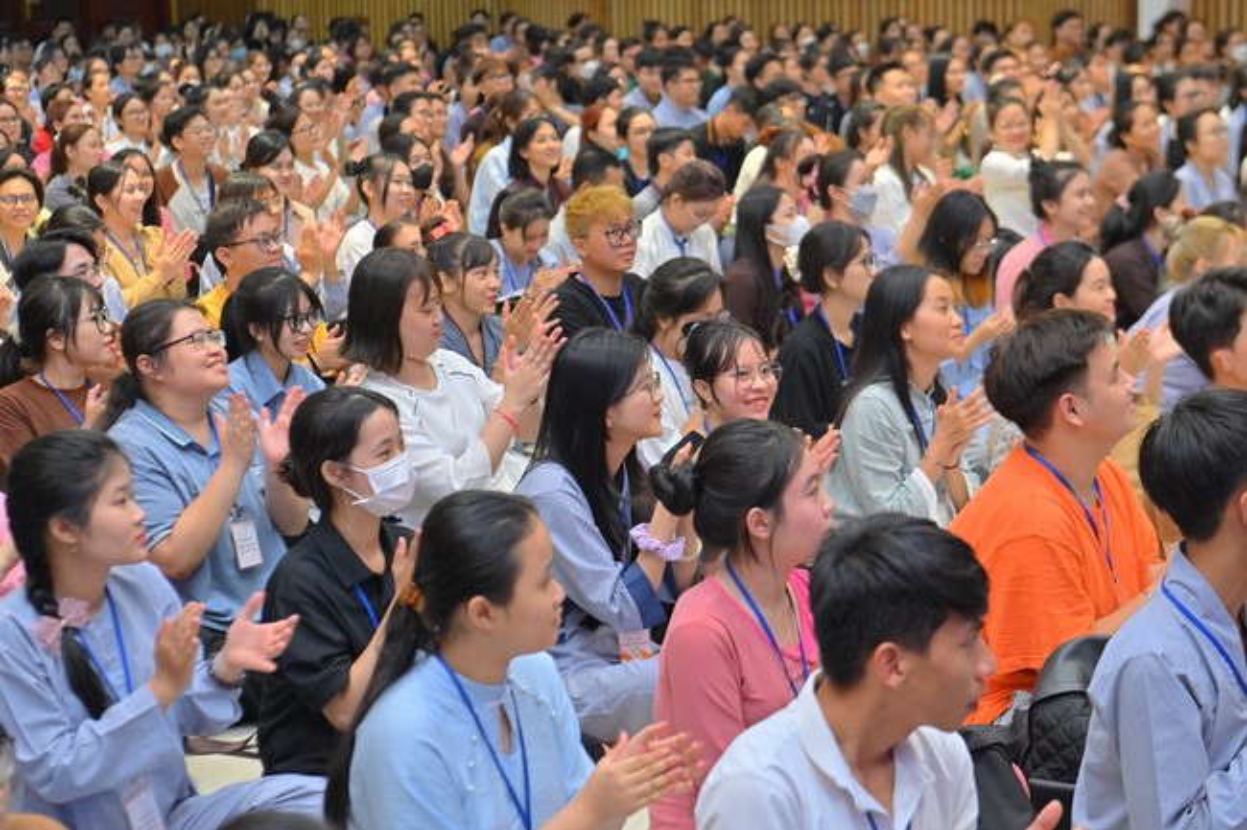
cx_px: 624
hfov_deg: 28.9
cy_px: 415
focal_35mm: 70
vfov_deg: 19.4
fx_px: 2424
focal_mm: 70
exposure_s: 1/100
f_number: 3.5
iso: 1000
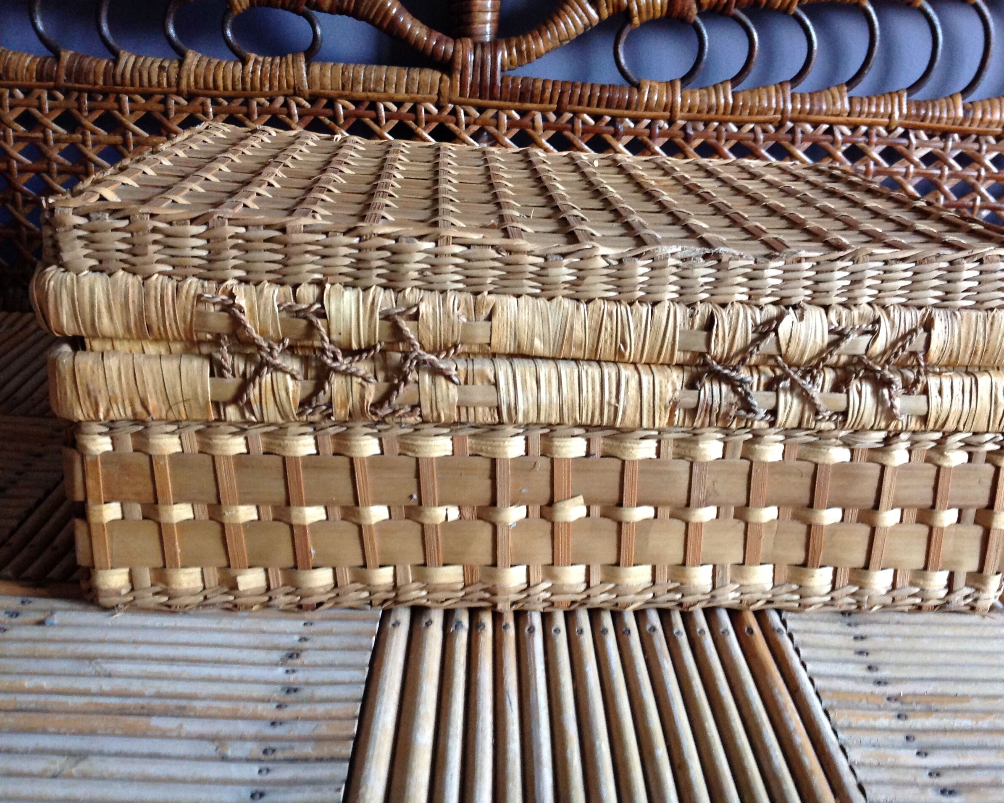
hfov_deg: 49.1
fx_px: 1099
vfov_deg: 40.1
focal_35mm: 37
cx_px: 532
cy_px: 397
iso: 200
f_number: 2.4
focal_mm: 4.28
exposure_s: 1/15
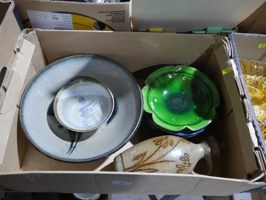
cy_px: 100
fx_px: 231
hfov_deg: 59.9
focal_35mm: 30
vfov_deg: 46.8
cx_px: 133
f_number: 3.6
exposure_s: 1/60
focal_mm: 15
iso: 500
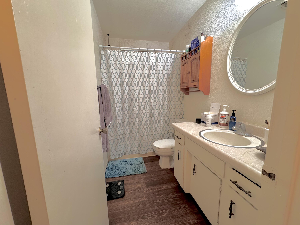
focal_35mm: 14
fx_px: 121
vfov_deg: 85.7
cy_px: 112
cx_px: 150
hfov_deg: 102.1
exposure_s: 1/60
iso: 250
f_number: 2.2
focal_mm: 2.22
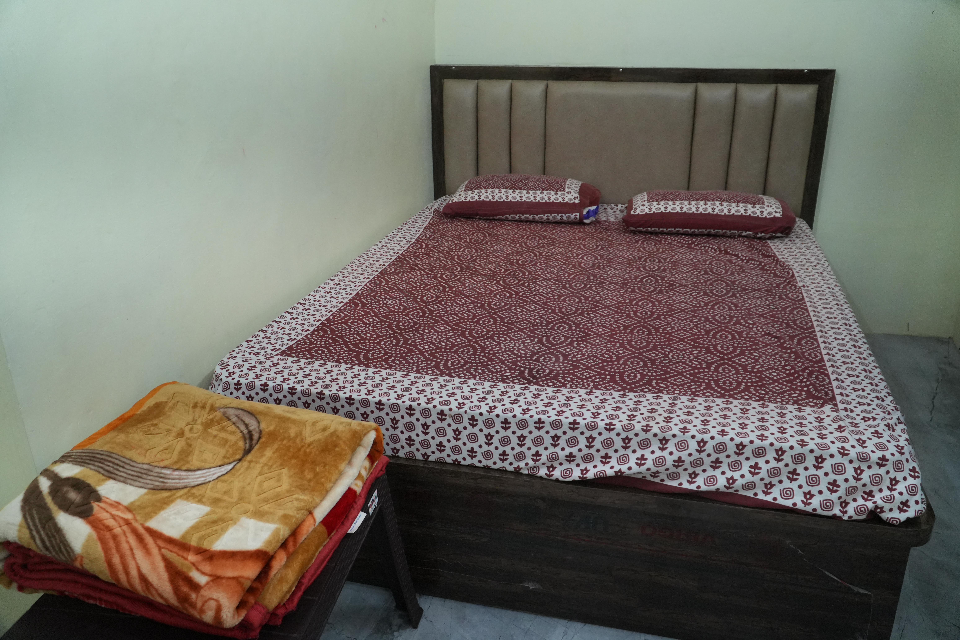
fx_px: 720
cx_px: 480
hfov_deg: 67.4
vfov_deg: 47.9
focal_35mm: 27
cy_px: 320
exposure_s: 1/160
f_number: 4
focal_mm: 18
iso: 2500
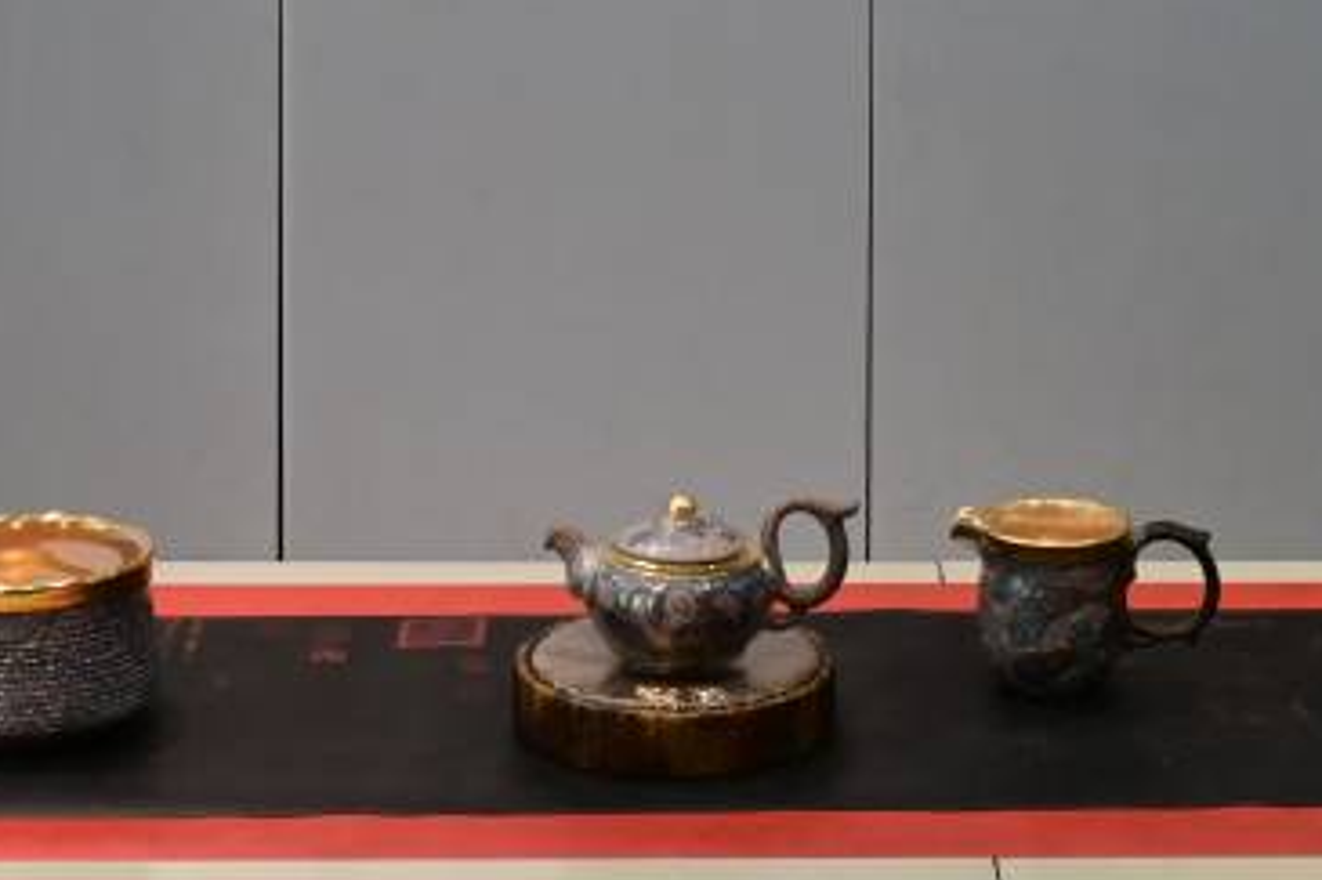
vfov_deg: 12.6
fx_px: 3804
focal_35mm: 104
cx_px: 873
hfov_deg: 19.7
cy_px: -362
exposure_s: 1/30
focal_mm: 21
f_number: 9
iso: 720
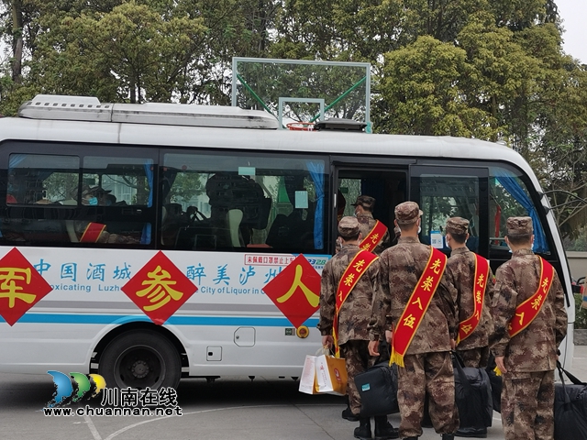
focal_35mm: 52
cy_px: 220
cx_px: 294
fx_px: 882
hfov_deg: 36.8
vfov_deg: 28.0
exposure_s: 1/187
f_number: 1.8
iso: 50
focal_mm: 4.75
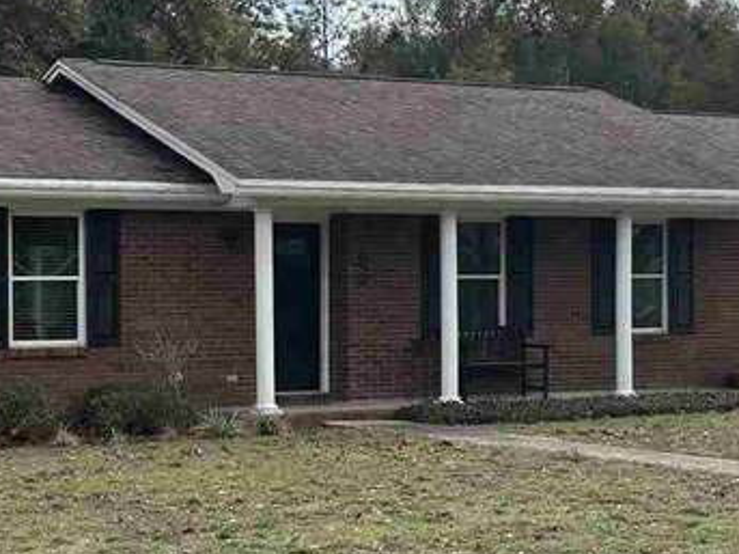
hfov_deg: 20.2
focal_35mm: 97
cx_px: 429
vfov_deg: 15.2
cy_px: 254
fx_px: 2070
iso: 50
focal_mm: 5.96
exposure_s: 1/5348
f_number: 1.6
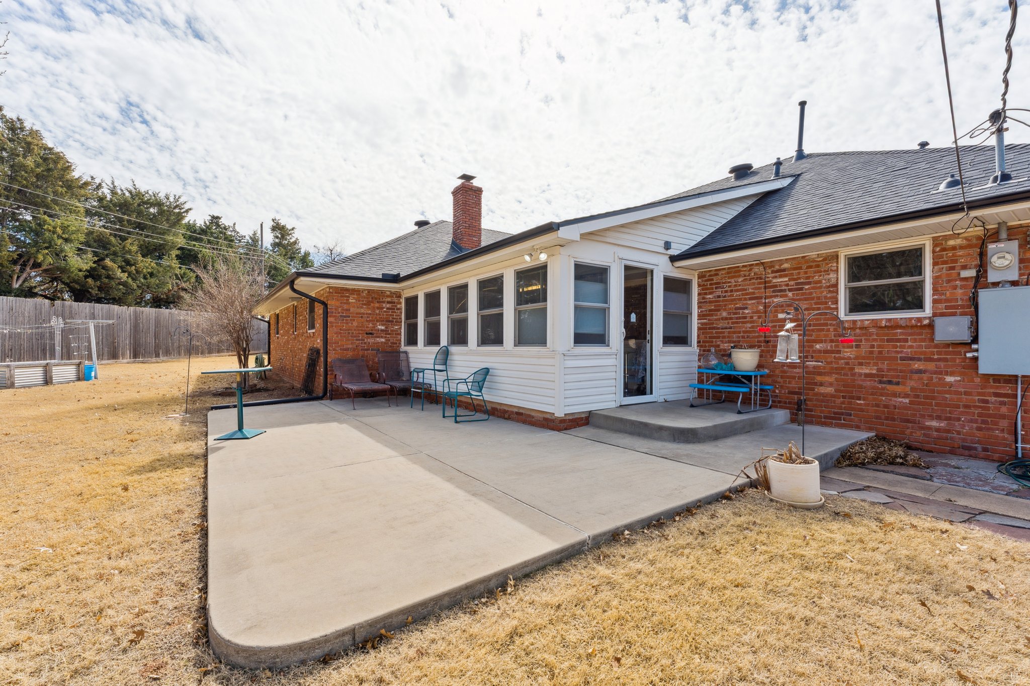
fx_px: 438
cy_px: 343
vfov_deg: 76.2
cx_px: 515
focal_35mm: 15
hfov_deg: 99.3
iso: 200
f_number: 10
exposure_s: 1/500
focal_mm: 15.3
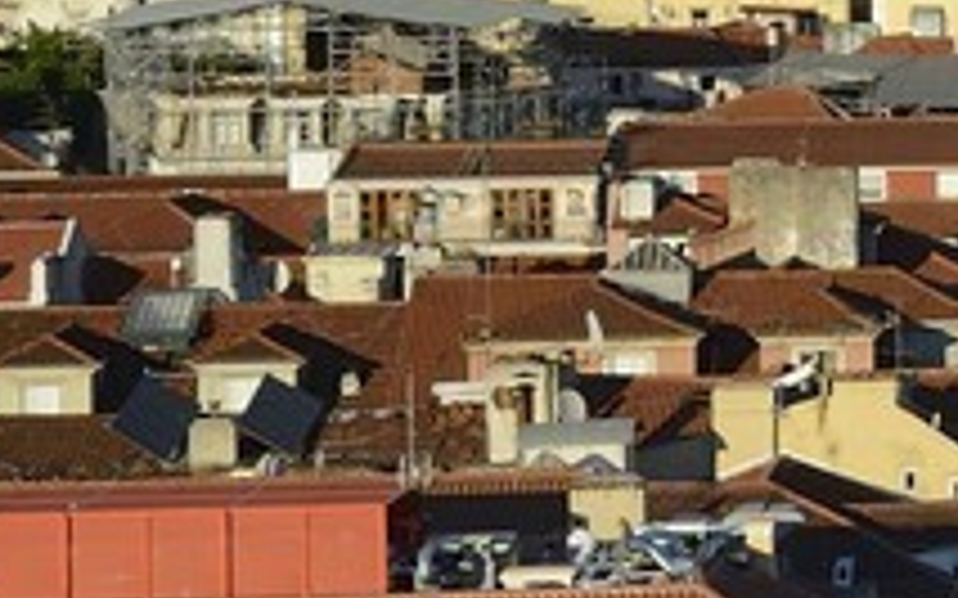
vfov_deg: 5.9
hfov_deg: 7.7
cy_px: 7
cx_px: 3247
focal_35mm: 222
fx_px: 5795
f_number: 10
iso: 100
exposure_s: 1/200
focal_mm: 29
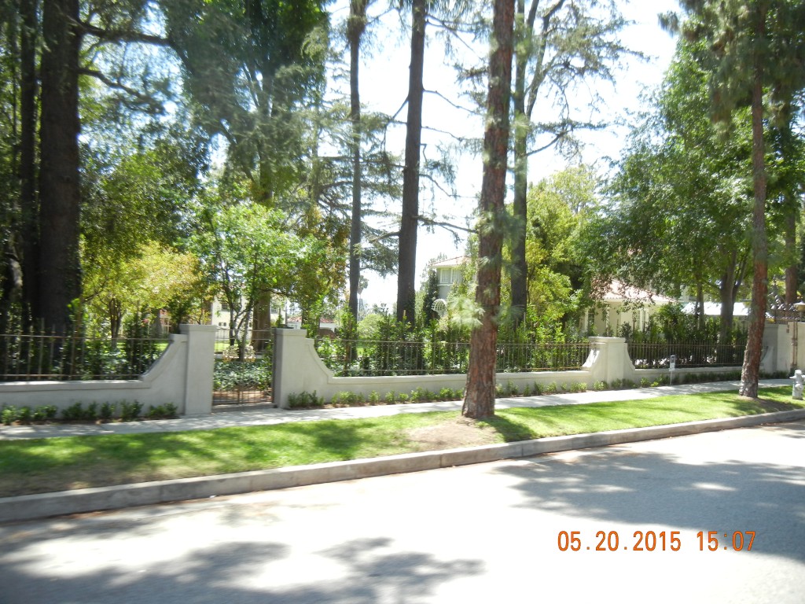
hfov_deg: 60.0
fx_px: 698
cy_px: 302
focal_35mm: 30
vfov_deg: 46.8
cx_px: 402
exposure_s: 1/263
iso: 160
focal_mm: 5.4
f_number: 3.5
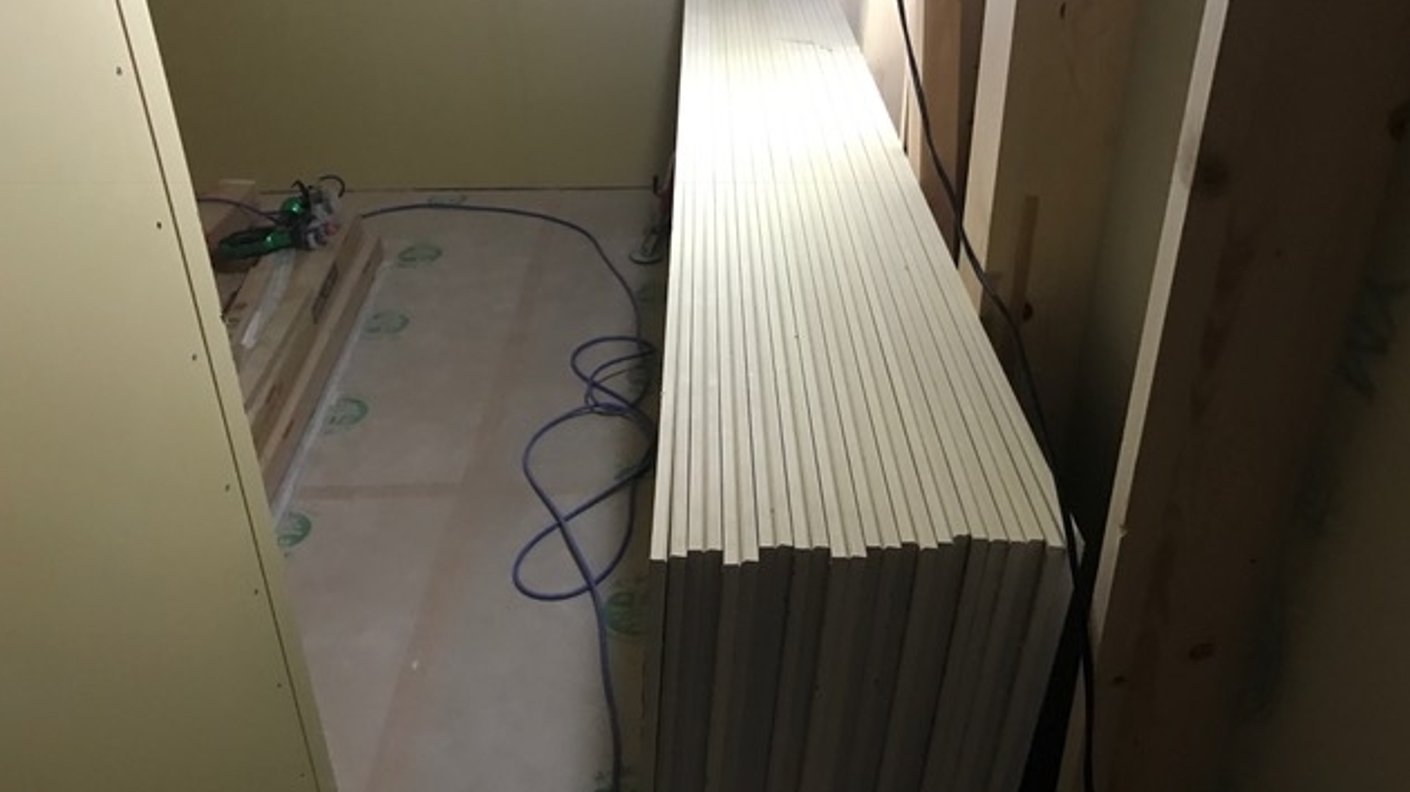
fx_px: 1159
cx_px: 703
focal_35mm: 31
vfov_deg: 37.7
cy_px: 360
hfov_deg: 62.6
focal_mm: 3.99
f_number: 1.8
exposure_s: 1/13
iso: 100
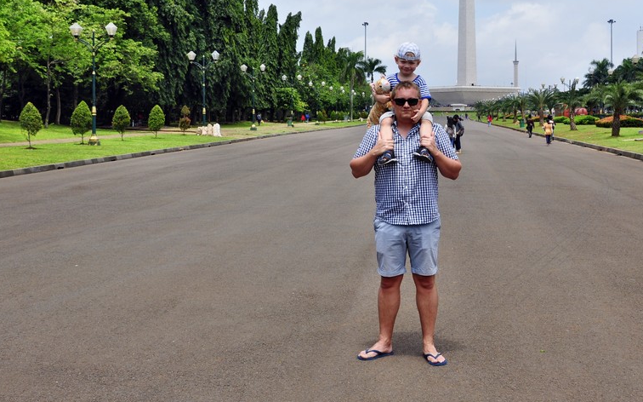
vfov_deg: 24.7
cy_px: 122
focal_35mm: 52
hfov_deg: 38.8
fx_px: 911
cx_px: 370
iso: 200
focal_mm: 24
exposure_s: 1/320
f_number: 10
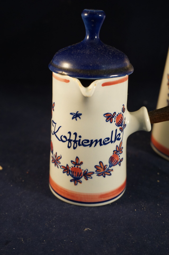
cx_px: 84
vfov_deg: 45.0
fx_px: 307
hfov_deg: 30.8
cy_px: 128
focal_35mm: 44
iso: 1000
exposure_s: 1/60
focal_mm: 29
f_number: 4.5
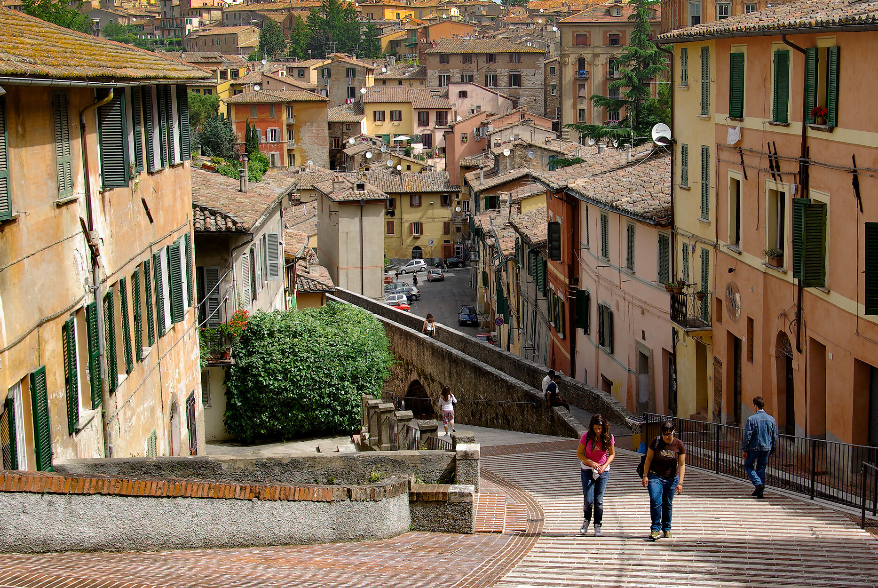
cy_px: 252
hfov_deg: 36.6
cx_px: 549
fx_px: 1319
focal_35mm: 54
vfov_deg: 25.1
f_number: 6.7
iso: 100
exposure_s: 1/180
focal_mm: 28
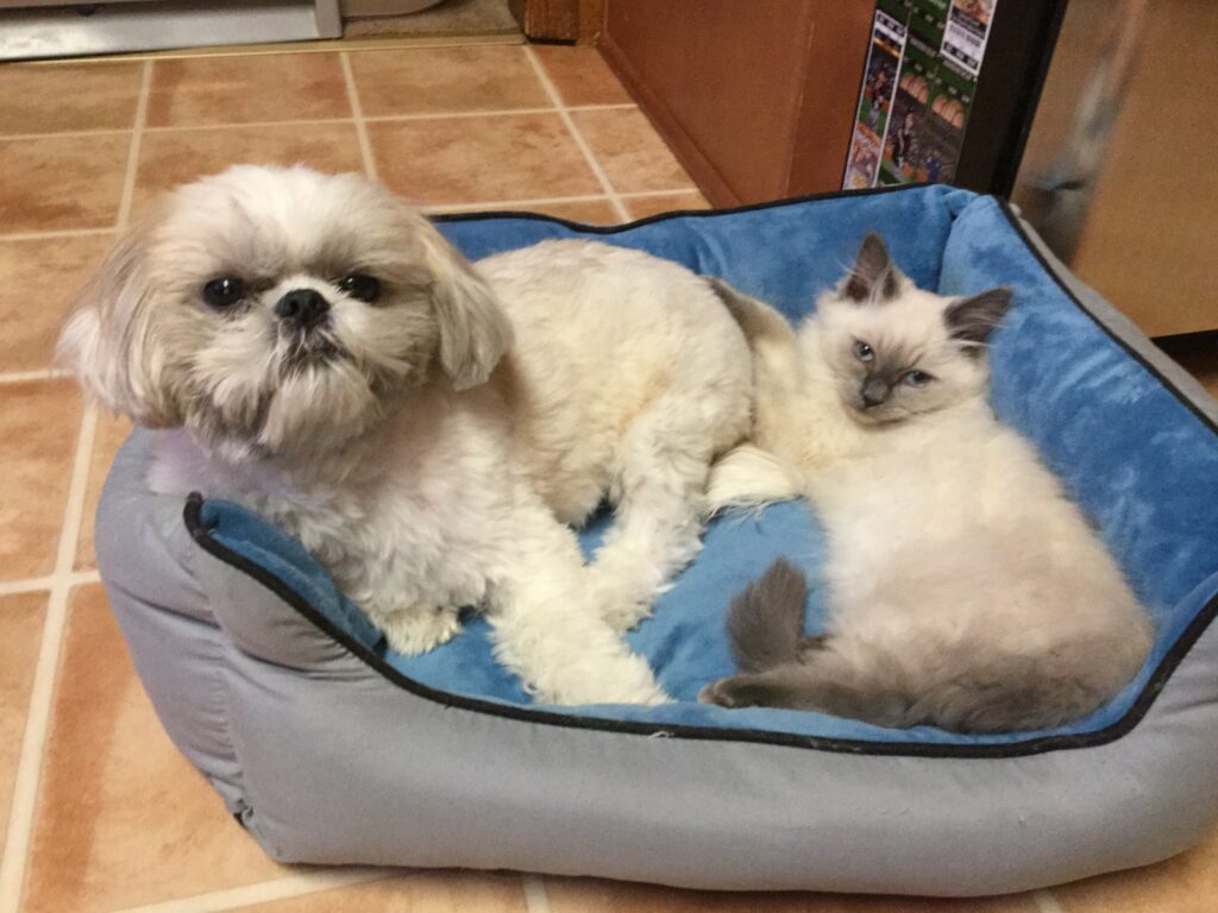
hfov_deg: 58.4
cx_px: 609
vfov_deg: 45.4
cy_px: 456
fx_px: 1091
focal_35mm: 31
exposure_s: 1/30
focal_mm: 3.3
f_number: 2.4
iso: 250
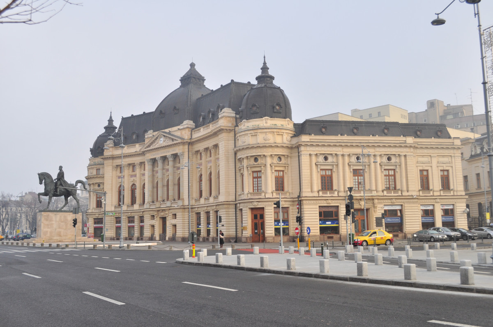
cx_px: 246
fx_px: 492
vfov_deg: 36.8
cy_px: 164
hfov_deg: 53.2
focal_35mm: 36
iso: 200
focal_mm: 24
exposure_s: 1/160
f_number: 6.3
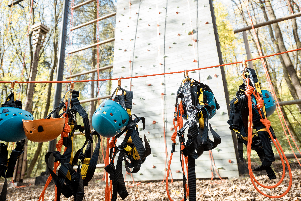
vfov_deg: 51.3
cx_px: 151
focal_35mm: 25
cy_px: 102
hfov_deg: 71.5
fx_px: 209
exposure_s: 1/250
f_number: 2.8
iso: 400
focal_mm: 24
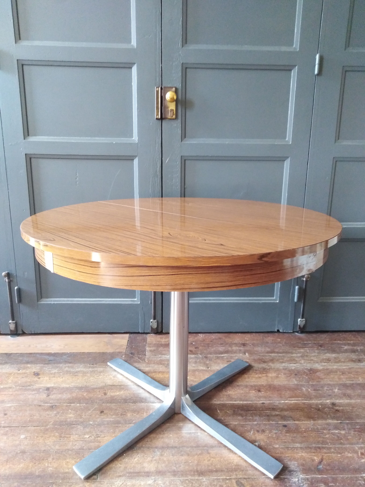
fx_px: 351
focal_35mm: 25
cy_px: 244
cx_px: 182
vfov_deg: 69.4
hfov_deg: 54.9
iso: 546
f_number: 2.2
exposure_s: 1/20
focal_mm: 3.46
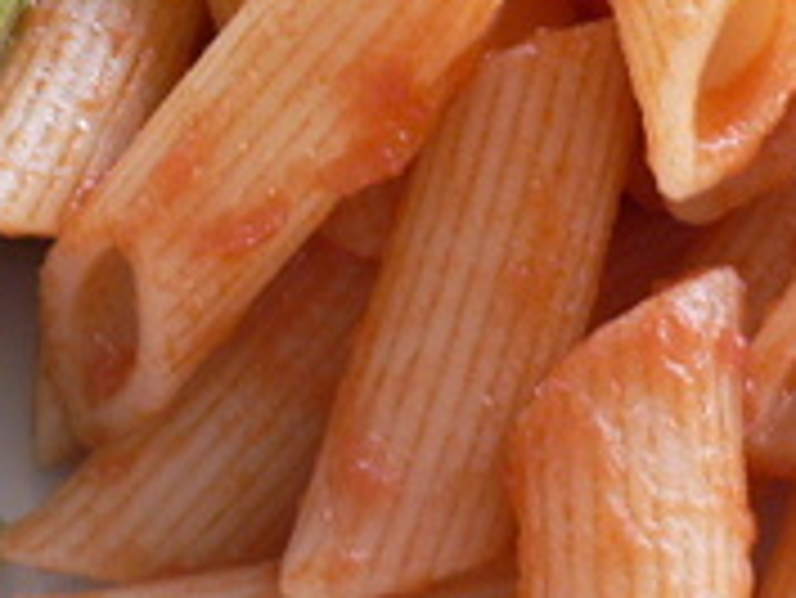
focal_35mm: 99
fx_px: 2278
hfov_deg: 19.6
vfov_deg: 14.7
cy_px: 20
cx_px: 175
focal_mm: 5.8
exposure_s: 1/13
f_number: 2.8
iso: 100
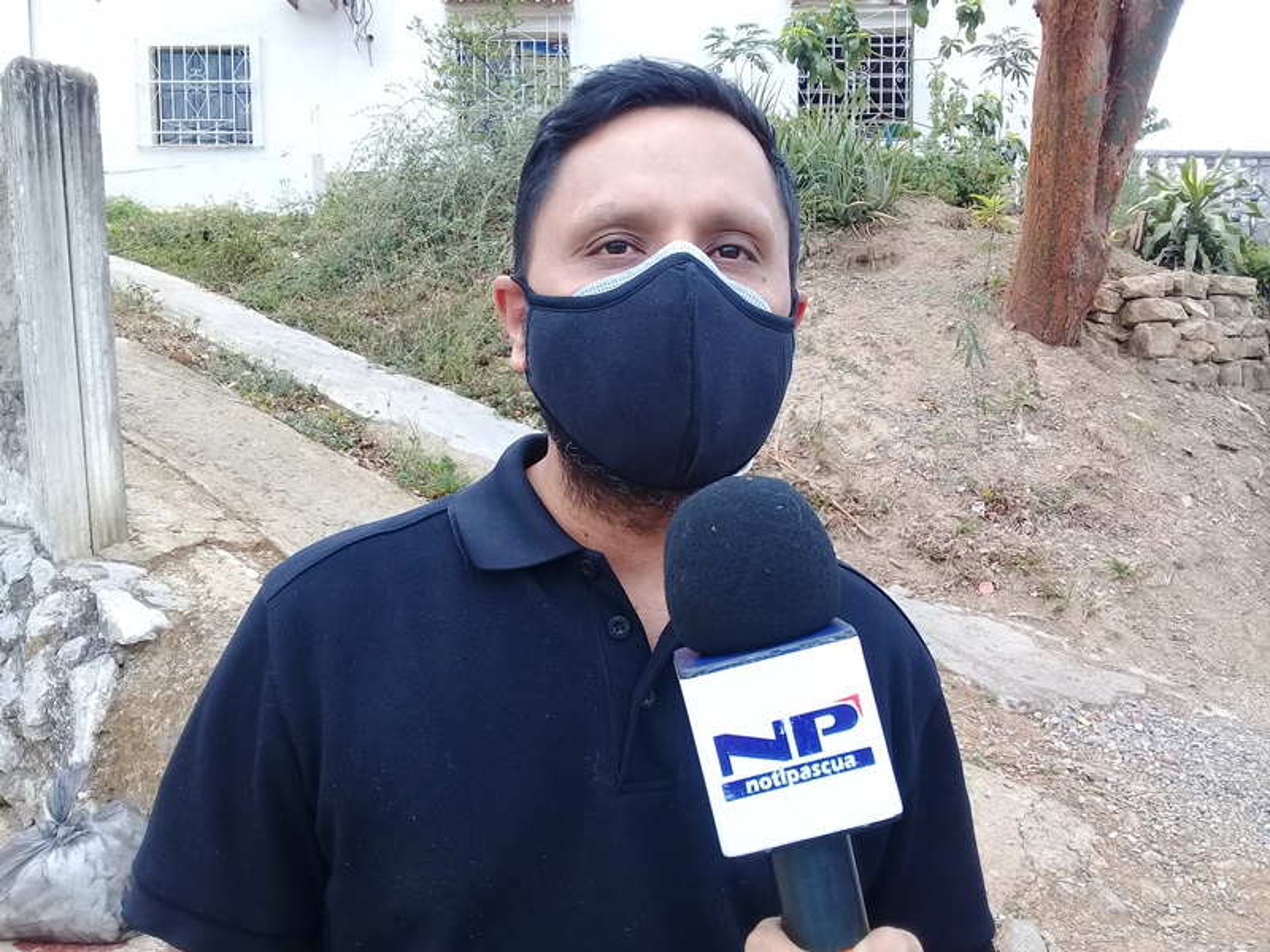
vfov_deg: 45.4
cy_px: 476
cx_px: 635
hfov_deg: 58.4
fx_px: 1137
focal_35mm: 31
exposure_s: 1/233
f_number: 2.2
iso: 50
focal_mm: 3.3
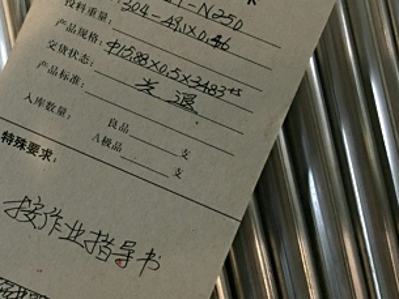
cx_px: 46
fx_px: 657
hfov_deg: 32.2
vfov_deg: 25.6
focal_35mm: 57
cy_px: 112
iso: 64
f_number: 2.2
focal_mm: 4.15
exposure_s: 1/17
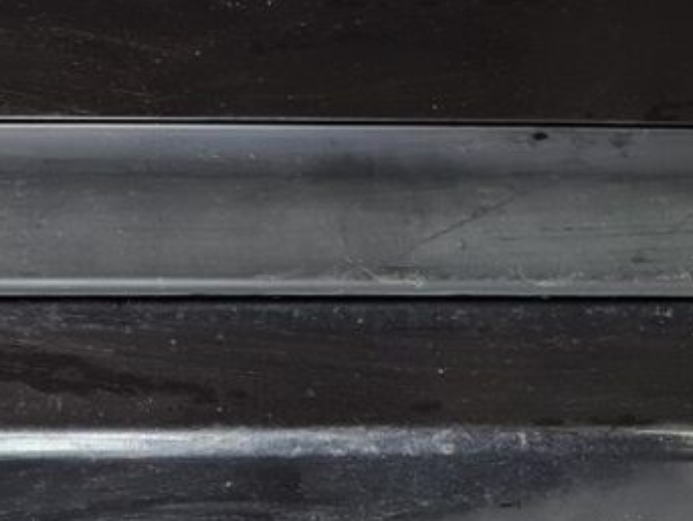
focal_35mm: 106
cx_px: -240
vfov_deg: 14.0
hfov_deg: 17.3
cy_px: 248
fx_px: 2124
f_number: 1.8
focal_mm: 5.4
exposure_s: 1/100
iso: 160
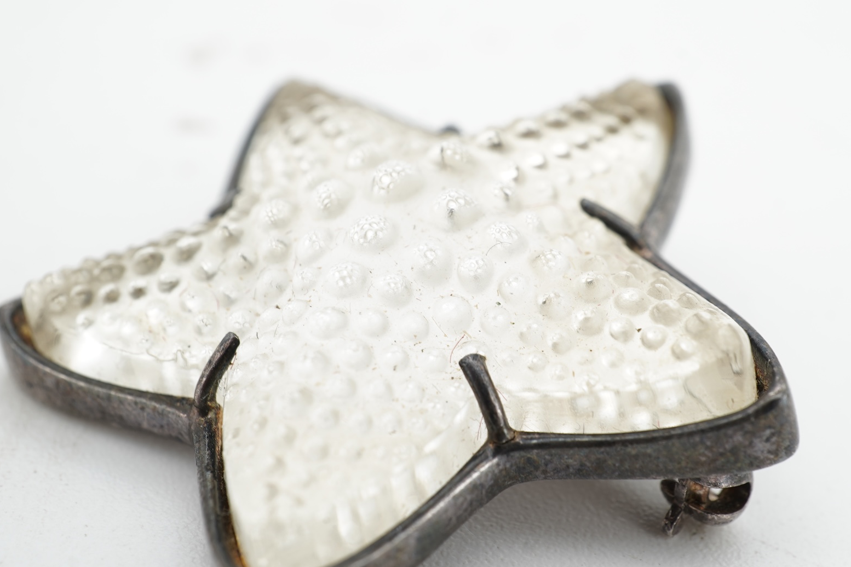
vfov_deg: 23.8
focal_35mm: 57
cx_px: 510
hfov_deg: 34.9
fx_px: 1347
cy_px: 262
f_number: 18
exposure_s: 1/60
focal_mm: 30
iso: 100
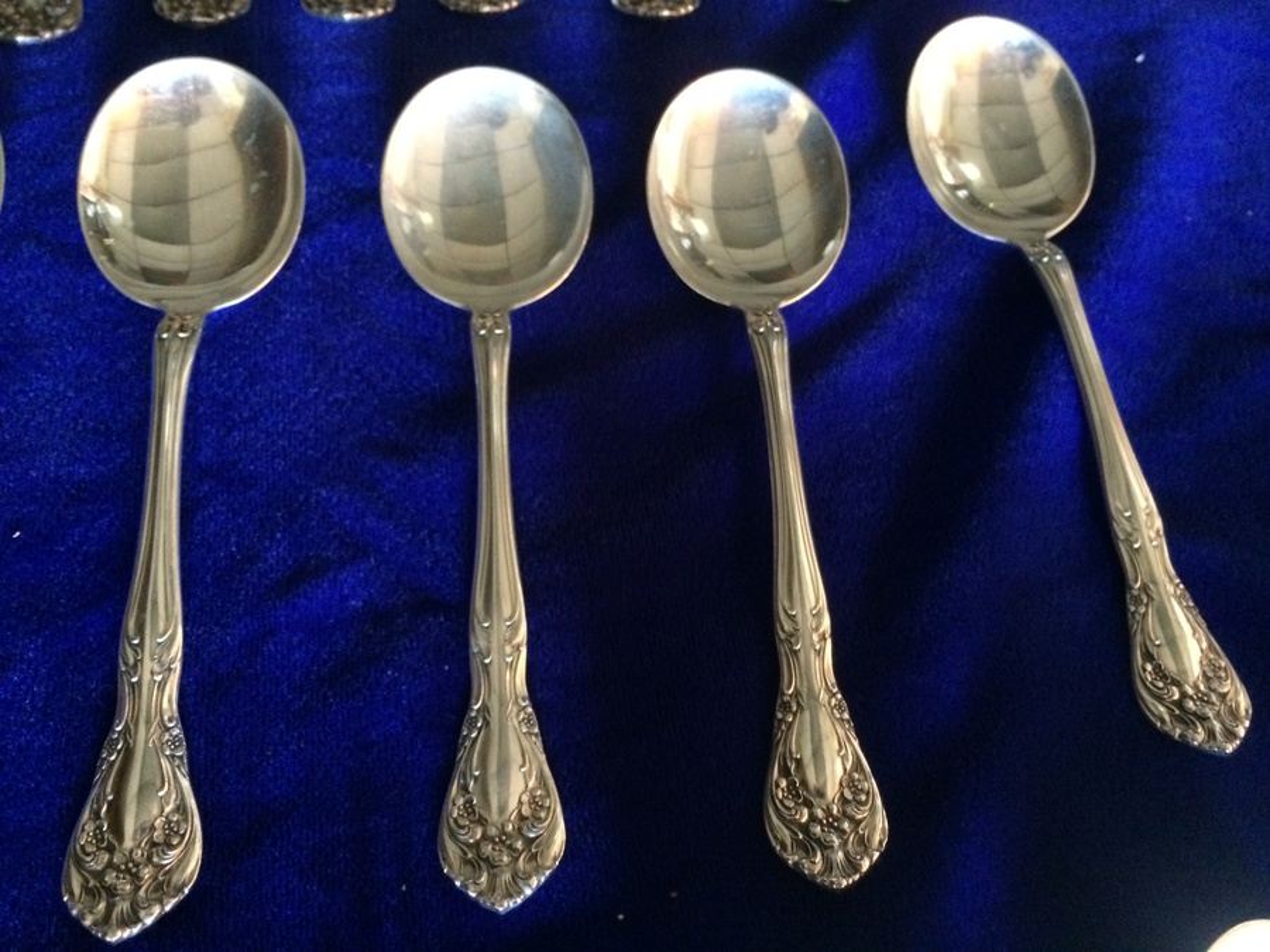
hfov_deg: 60.0
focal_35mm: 30
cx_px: 635
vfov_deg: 46.8
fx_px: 1101
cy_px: 476
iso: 400
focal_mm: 4.12
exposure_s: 1/15
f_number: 2.2
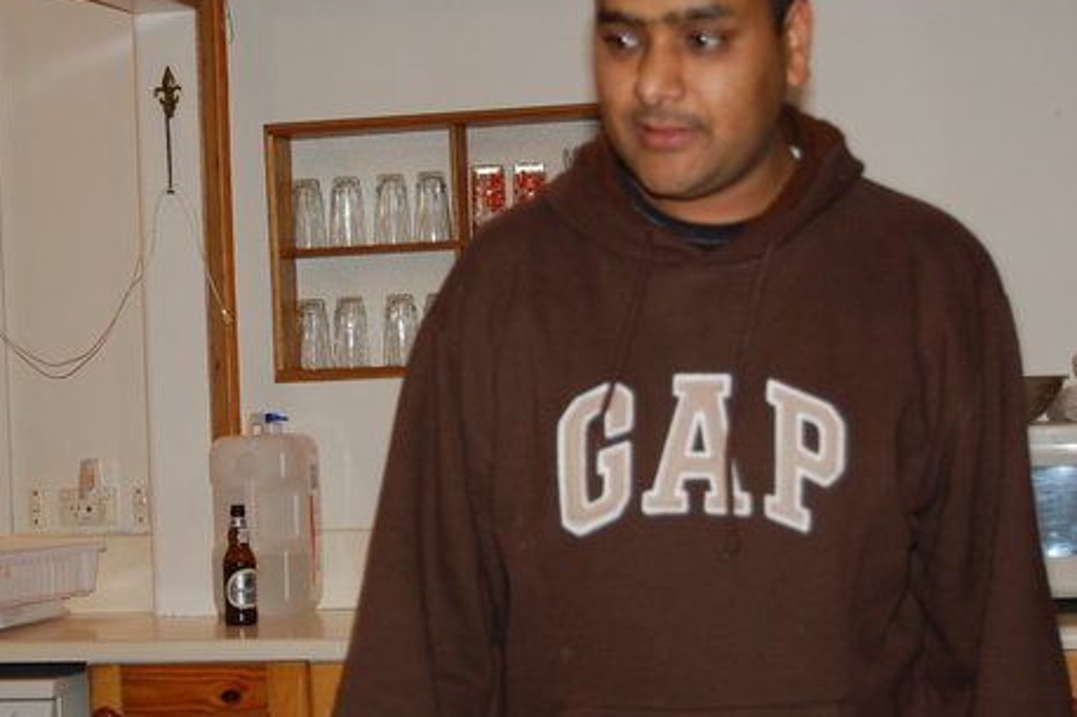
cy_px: 357
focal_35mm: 88
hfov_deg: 23.1
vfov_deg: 15.5
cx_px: 409
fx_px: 2632
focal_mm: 42
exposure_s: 1/60
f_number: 5.3
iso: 400
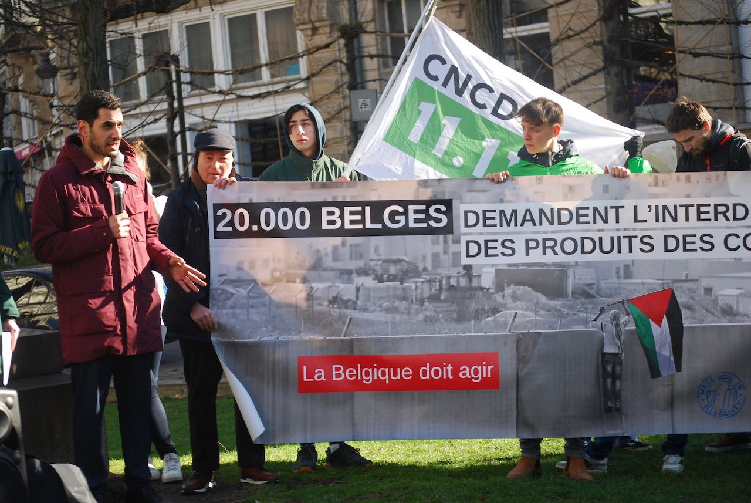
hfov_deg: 20.9
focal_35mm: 98
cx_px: 376
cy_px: 252
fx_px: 2036
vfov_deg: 14.1
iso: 200
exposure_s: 1/200
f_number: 4.2
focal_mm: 65
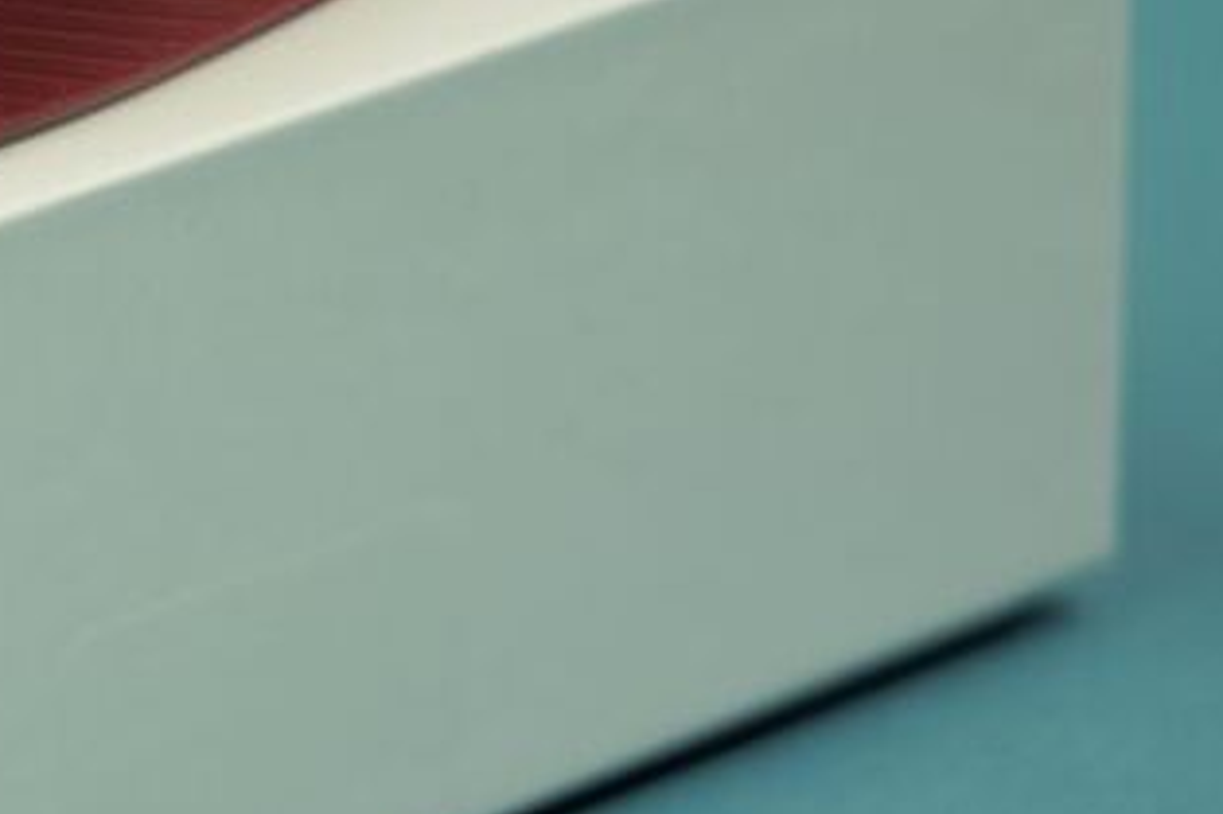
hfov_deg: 9.5
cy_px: 55
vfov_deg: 6.4
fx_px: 7266
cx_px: -370
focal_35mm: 214
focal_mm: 70
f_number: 5
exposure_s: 1/125
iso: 250
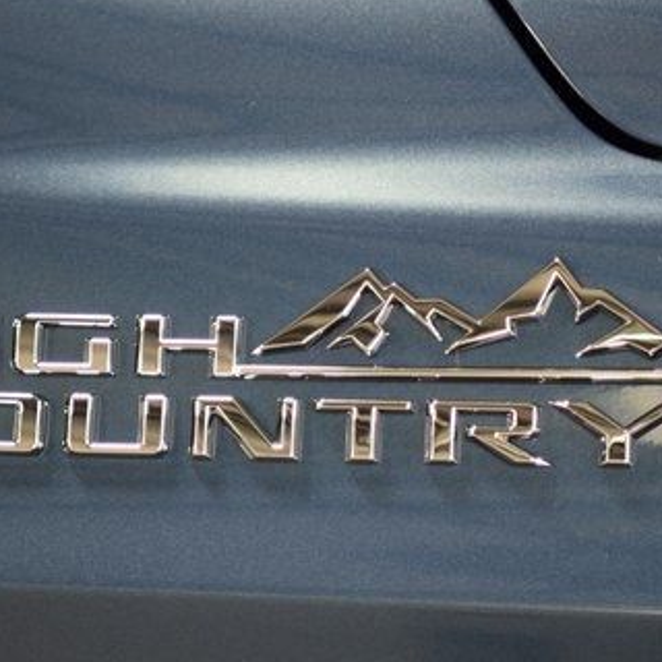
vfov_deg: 11.1
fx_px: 3419
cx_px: 275
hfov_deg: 11.1
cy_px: 392
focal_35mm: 158
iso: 1600
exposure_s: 1/125
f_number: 2.8
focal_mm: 62
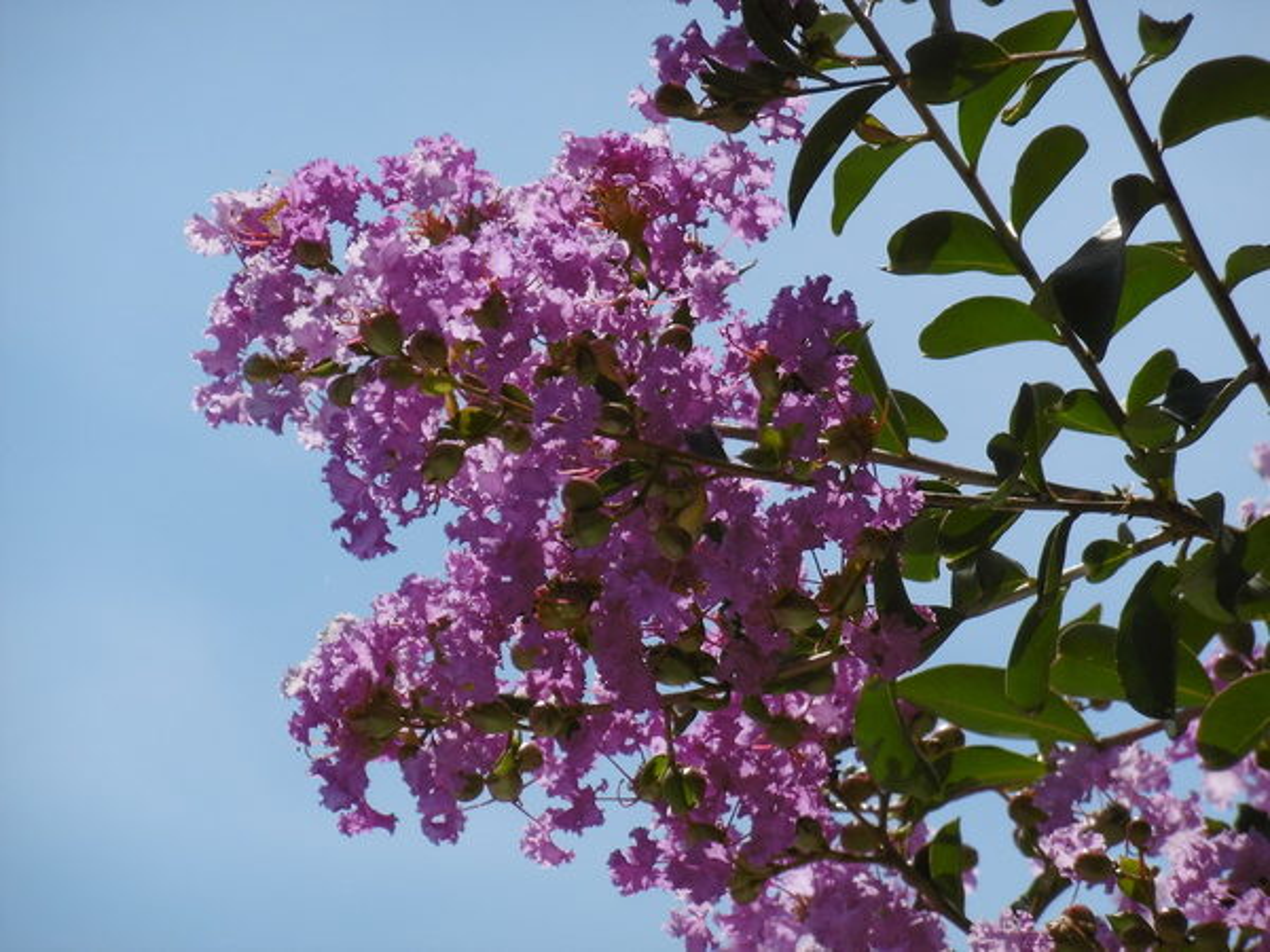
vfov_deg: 5.2
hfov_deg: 6.9
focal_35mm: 288
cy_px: 476
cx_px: 635
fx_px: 10566
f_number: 6.3
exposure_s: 1/800
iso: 100
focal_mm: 51.6
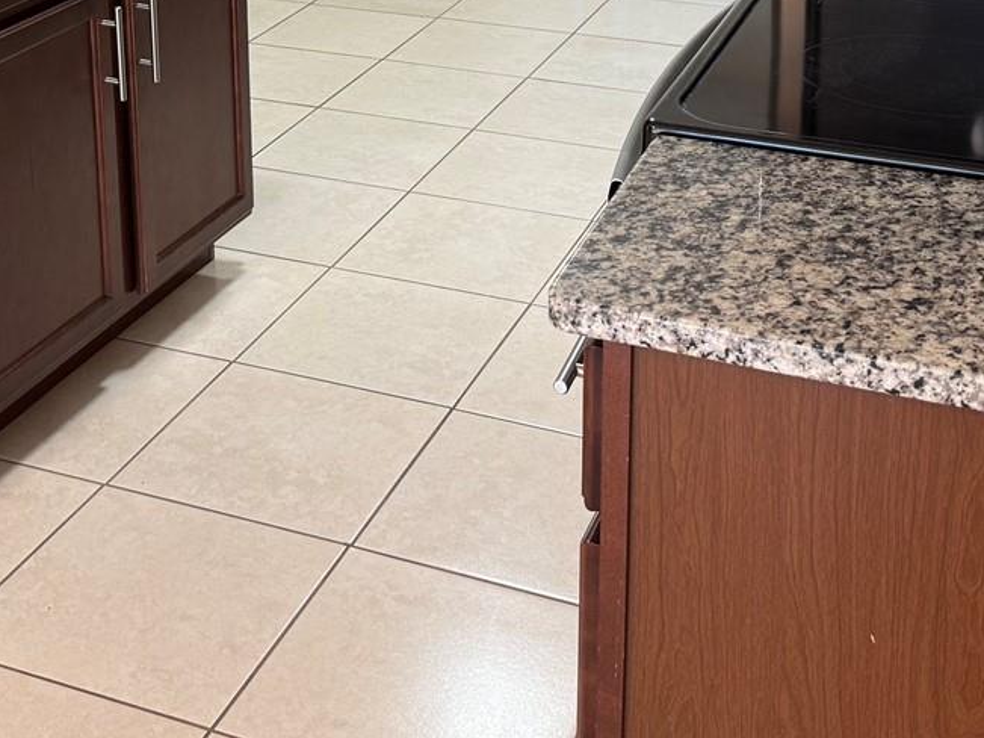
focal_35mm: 59
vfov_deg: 23.6
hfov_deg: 32.5
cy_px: -23
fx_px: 1677
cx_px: 334
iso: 125
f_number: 1.78
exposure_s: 1/60
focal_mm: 6.76
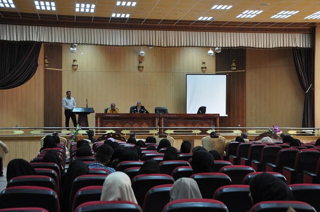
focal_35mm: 60
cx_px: 160
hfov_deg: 33.4
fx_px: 532
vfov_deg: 22.5
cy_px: 106
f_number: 4.5
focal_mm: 40
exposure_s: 1/40
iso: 1000
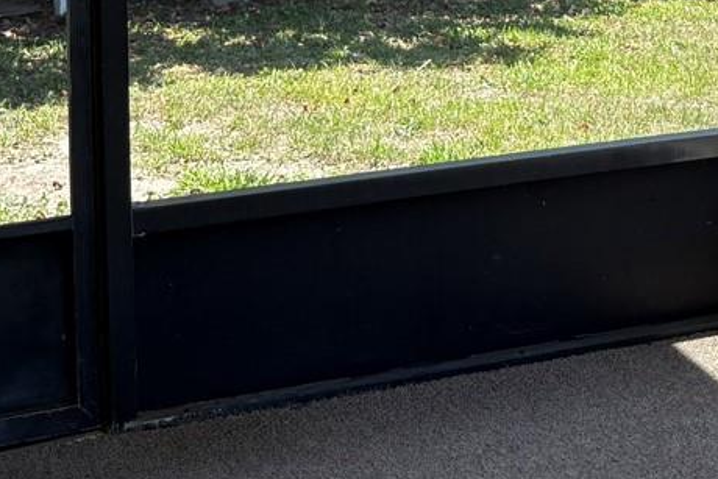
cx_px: 459
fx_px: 1875
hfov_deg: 21.6
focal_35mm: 94
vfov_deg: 13.4
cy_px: -315
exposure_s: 1/694
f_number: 1.6
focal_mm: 5.96
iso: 64
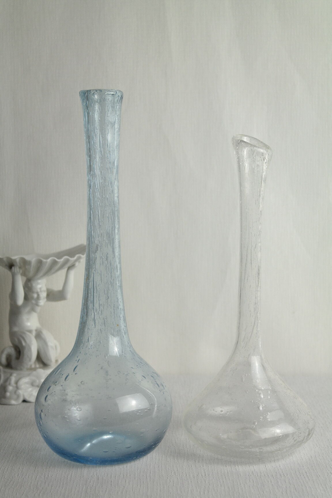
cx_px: 166
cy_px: 249
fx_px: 1065
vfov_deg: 26.3
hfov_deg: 17.7
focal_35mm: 77
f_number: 5.6
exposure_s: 1/80
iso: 200
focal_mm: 50
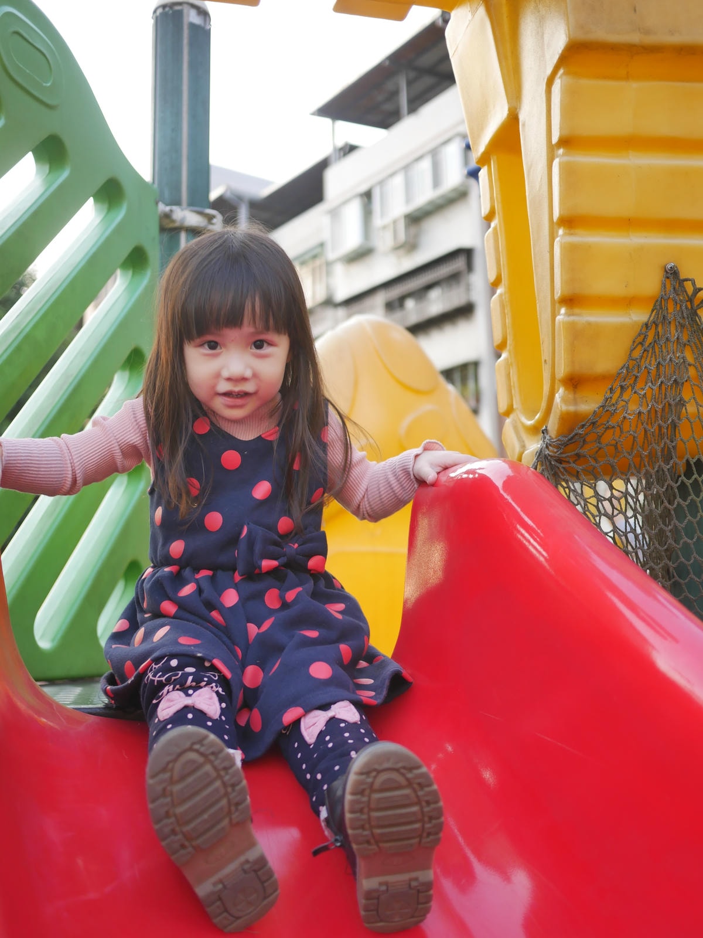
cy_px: 469
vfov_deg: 46.8
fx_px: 1083
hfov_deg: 36.0
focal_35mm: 40
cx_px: 352
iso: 200
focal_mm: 20
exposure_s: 1/400
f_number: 1.7
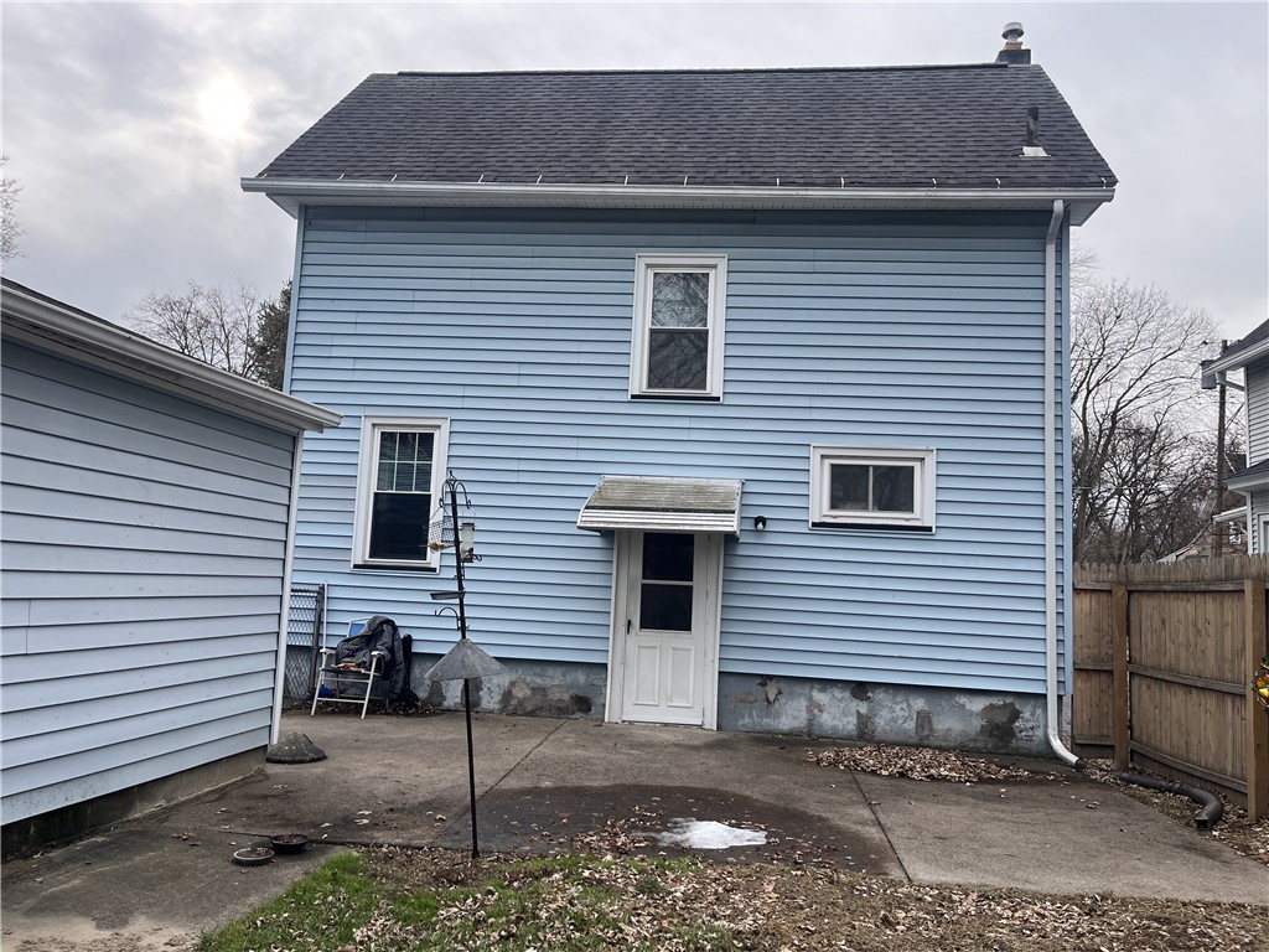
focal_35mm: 26
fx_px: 953
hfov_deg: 67.3
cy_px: 476
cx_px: 634
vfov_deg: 53.1
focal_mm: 5.1
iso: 50
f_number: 1.6
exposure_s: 1/878
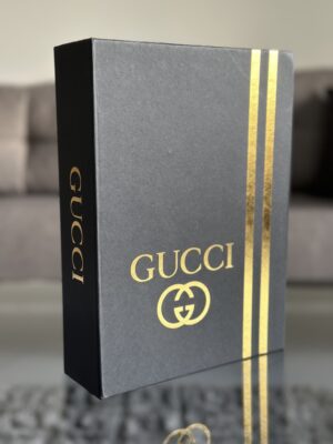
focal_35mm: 48
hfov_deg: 30.3
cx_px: 166
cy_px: 222
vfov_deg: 39.7
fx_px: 616
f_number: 1.78
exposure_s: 1/60
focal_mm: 6.86
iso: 160
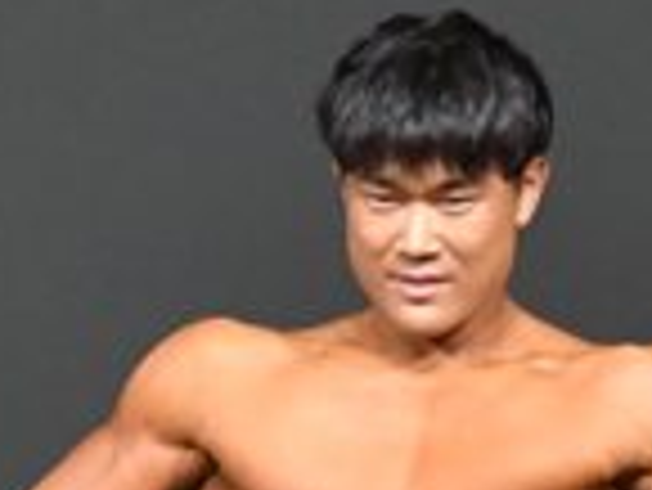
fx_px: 30482
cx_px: -411
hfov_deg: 1.2
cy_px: 958
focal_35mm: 1617
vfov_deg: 0.9
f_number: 5.6
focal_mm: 210
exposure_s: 1/400
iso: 5000
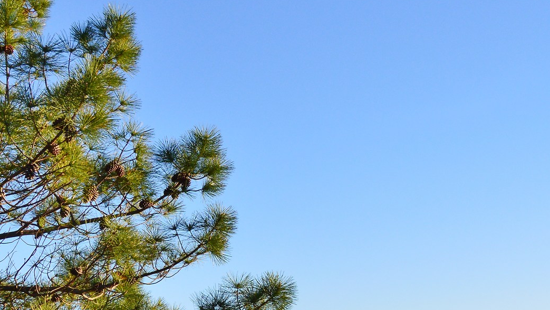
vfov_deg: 18.2
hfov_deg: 32.1
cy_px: 295
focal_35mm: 65
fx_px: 948
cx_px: 373
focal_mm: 18
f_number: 10
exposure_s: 1/320
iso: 400
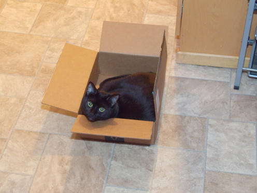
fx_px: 520
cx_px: 128
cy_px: 96
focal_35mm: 70
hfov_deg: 27.8
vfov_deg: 21.0
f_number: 2.8
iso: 800
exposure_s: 1/60
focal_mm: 14.5
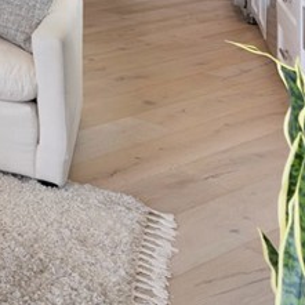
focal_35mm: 63
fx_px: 628
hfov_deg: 16.4
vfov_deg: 22.5
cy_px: -150
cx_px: -378
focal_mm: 16
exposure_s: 1/50
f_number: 9
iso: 640
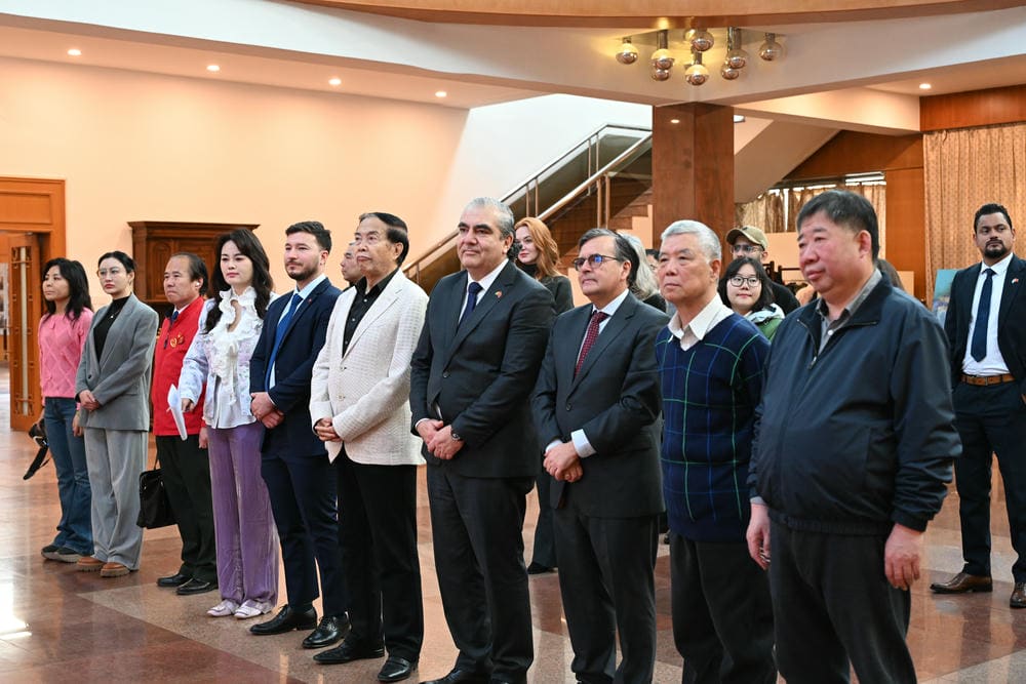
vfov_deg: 28.7
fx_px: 1340
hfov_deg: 41.9
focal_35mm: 47
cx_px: 513
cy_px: 342
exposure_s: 1/125
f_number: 4
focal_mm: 47
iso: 2500
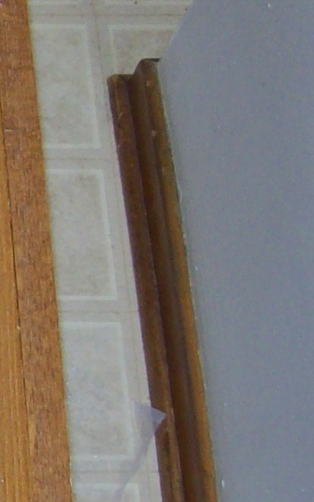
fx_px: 2286
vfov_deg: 12.5
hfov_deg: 7.2
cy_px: 297
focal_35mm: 167
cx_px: -558
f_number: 2.7
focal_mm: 6
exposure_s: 1/64
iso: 80
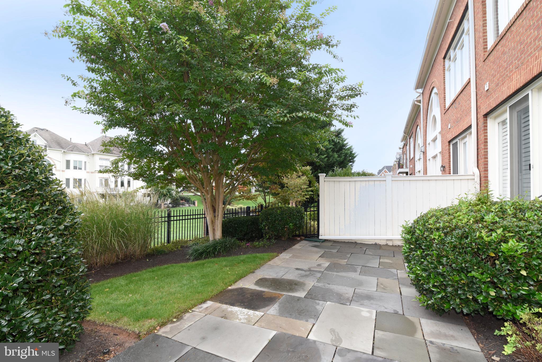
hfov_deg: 96.7
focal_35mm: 16
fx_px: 241
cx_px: 271
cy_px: 181
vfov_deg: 73.8
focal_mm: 16
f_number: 10
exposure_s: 1/125
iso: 640
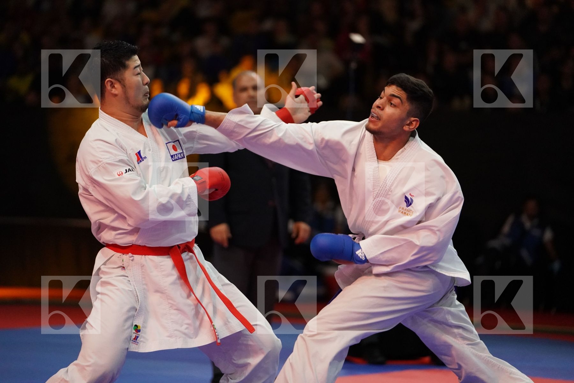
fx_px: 2487
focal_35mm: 156
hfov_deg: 13.2
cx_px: 287
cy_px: 192
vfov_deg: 8.8
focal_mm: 156
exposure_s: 1/1000
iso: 6400
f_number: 2.8
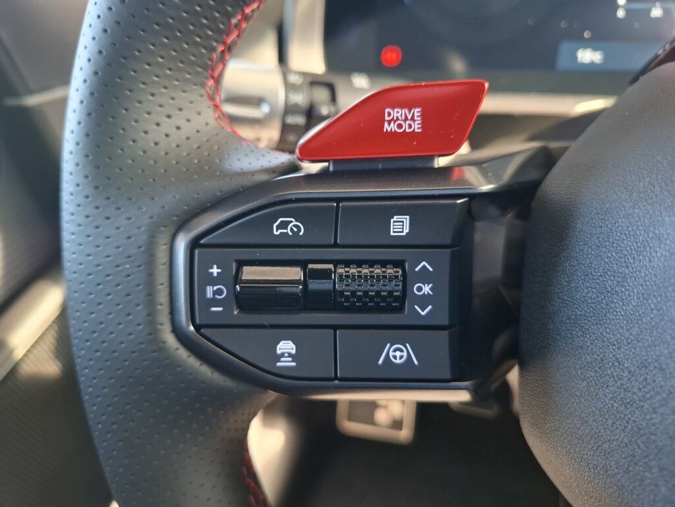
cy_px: 254
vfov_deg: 58.9
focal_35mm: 23
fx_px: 448
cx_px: 338
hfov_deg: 73.9
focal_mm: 5.54
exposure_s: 1/33
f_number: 1.8
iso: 320
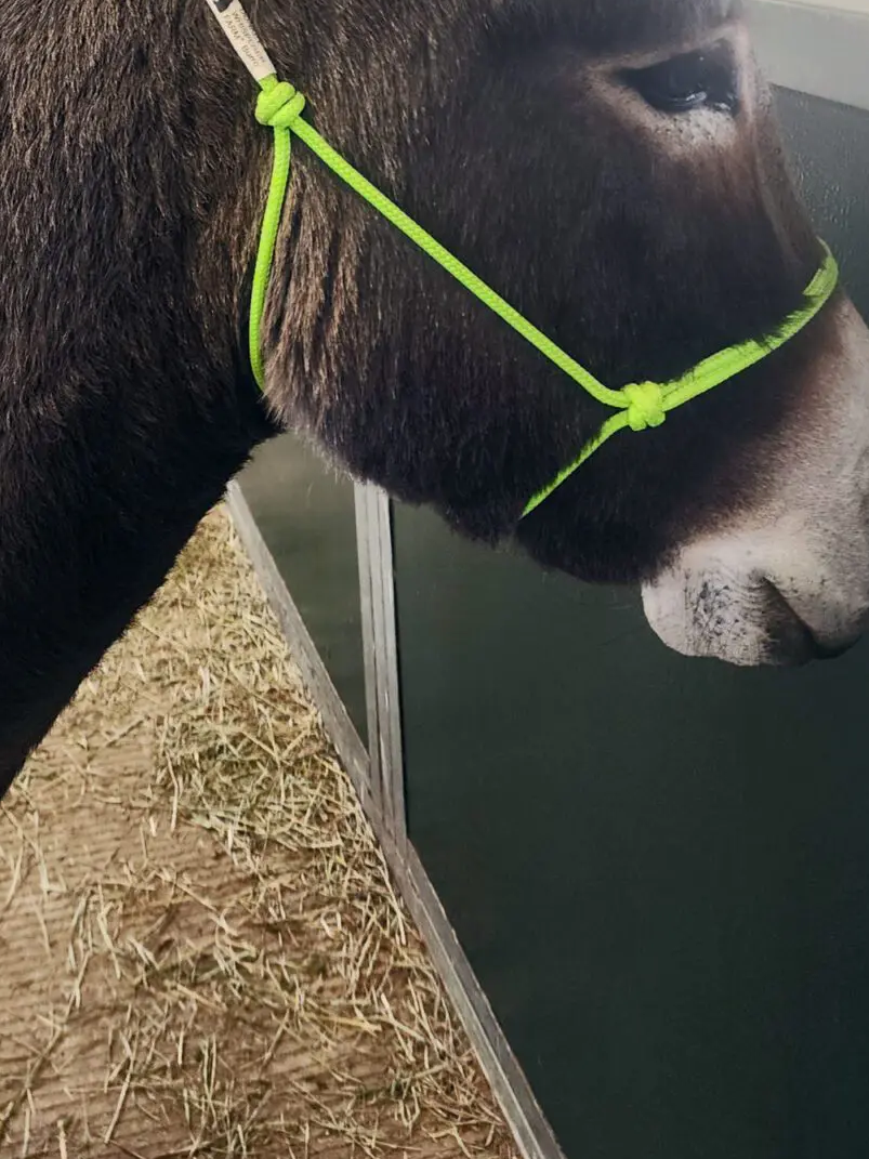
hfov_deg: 32.7
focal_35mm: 44
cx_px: 312
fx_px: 1473
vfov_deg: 39.2
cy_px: 74
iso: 200
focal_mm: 6.4
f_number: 1.8
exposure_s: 1/120
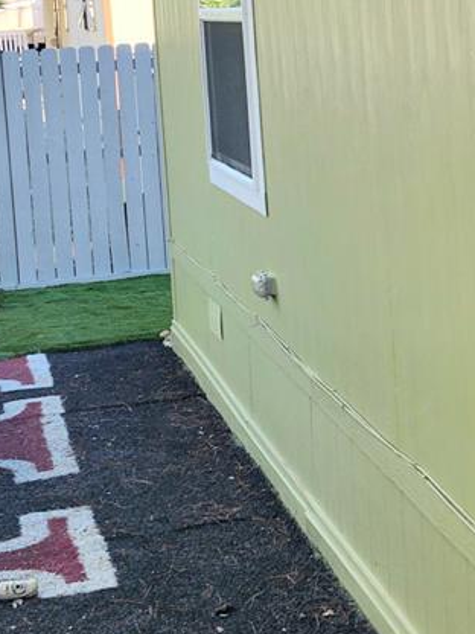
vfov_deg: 23.4
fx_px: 1519
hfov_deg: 17.7
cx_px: 313
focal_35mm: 83
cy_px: 180
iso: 25
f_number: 1.8
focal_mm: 5.54
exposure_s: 1/476
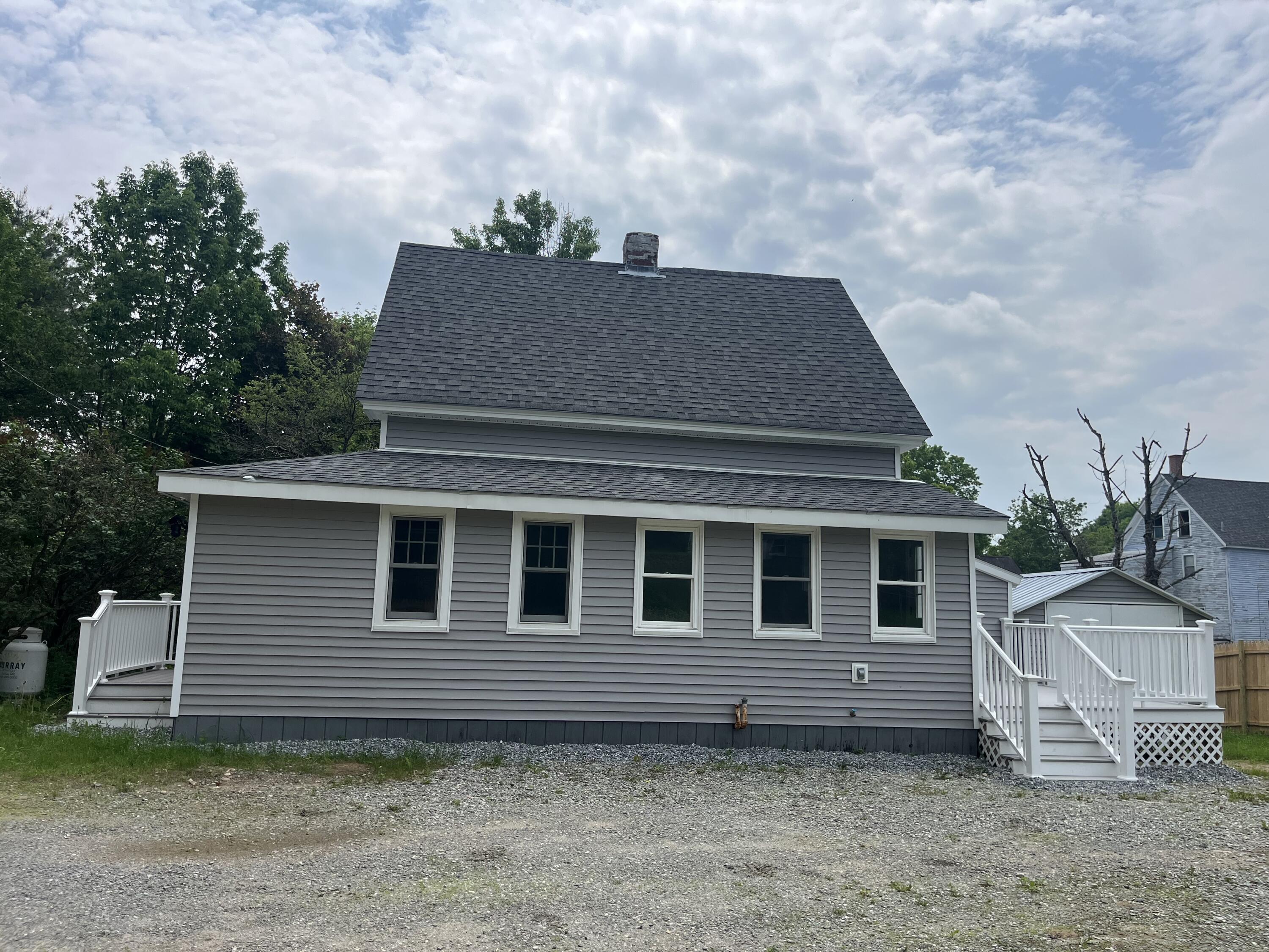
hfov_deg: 67.3
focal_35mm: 26
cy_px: 476
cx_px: 634
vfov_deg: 53.1
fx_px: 953
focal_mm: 5.1
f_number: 1.6
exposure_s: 1/6494
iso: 50
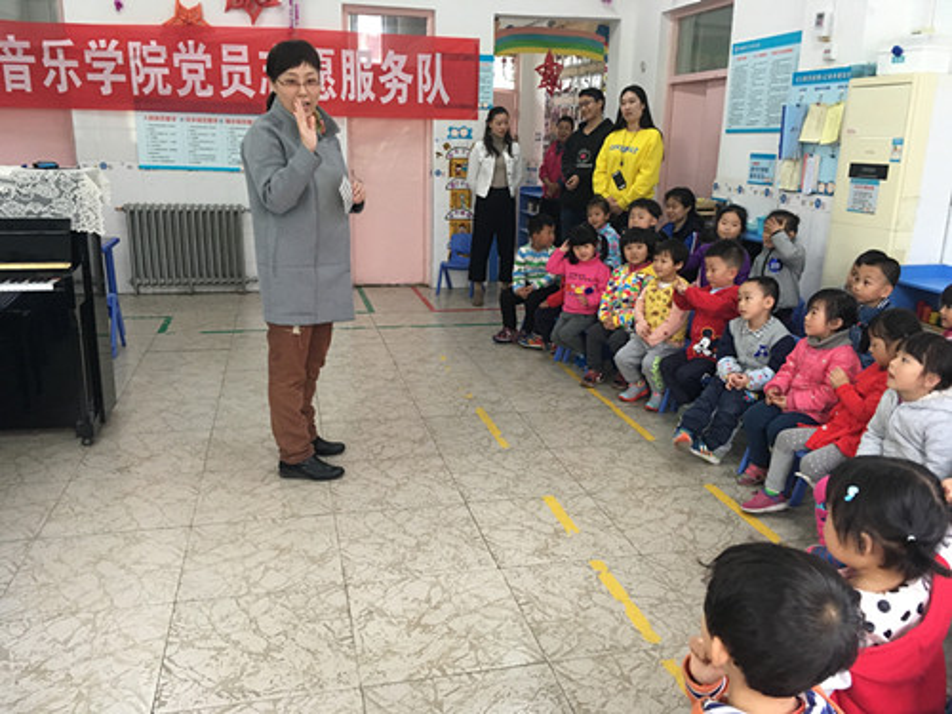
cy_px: 357
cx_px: 476
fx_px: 798
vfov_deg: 48.2
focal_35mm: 29
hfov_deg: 61.7
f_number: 2.2
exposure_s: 1/33
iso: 200
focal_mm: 4.15
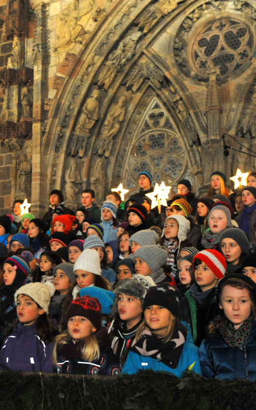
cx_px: 74
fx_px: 659
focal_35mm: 59
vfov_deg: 34.5
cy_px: 206
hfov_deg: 21.9
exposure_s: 1/25
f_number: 3.5
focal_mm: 38
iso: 2000
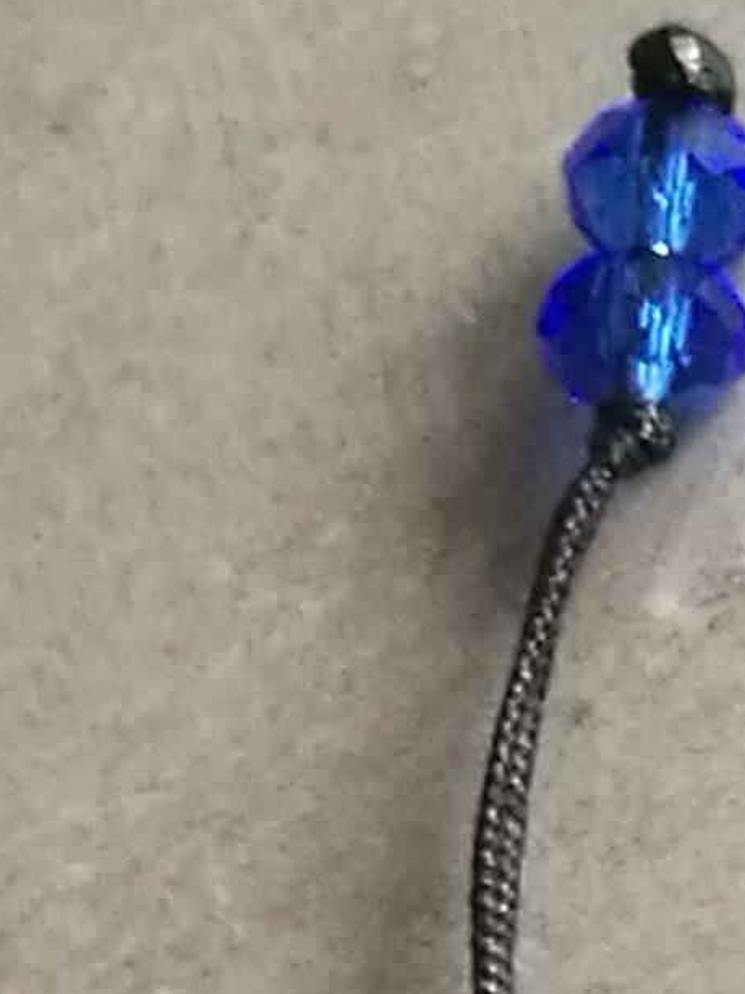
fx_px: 7064
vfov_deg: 7.7
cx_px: 1015
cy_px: 2025
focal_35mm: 246
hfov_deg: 6.0
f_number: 2.2
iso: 320
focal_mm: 4.5
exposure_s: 1/25
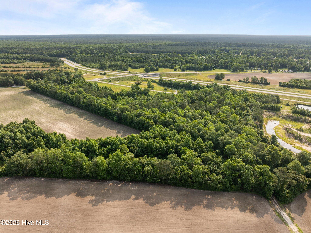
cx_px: 156
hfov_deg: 71.6
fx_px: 215
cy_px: 116
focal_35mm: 24
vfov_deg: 56.8
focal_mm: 12.29
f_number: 4.5
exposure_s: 1/800
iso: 100
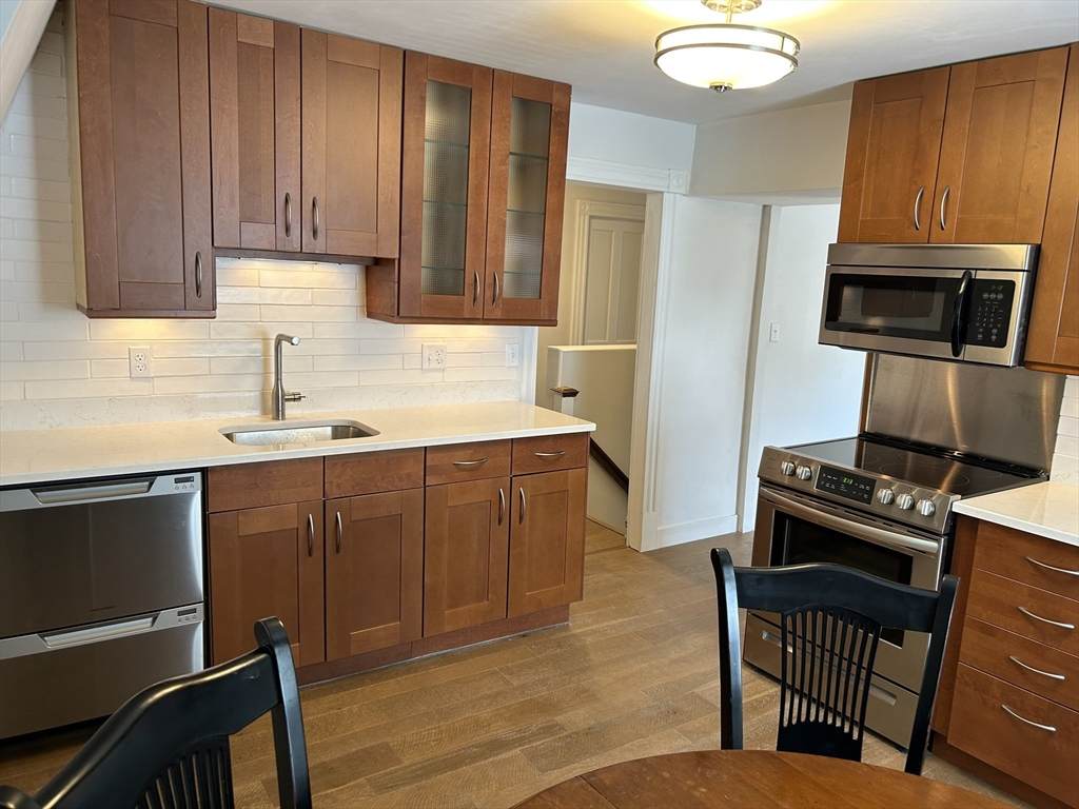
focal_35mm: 26
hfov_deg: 67.3
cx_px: 540
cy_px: 404
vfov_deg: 53.1
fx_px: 810
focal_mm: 5.7
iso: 100
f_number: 1.5
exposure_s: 1/60
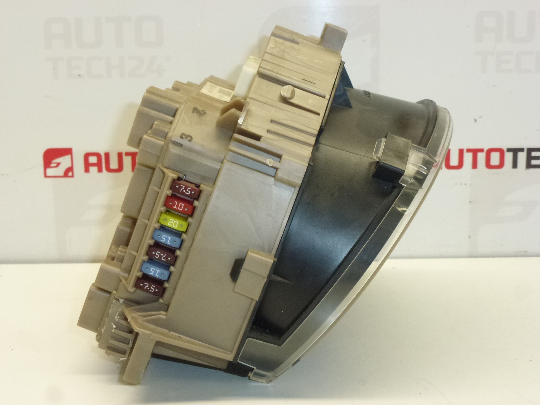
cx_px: 270
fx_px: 889
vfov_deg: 25.7
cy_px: 202
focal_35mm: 57
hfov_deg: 33.8
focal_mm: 10.1
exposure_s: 1/125
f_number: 4.4
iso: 400
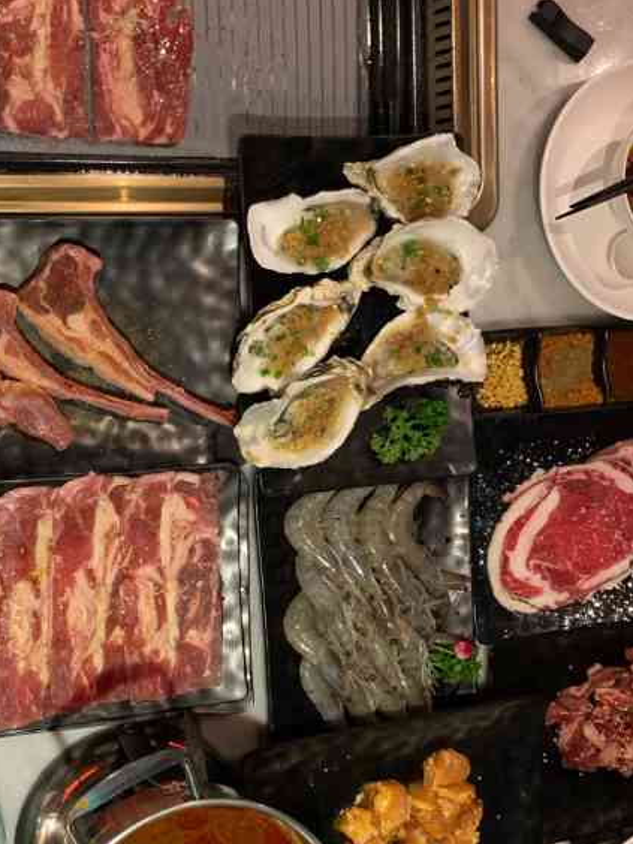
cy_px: 501
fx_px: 1048
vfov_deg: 43.7
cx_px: 181
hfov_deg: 33.1
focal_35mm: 43
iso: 250
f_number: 1.8
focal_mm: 4.25
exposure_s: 1/33
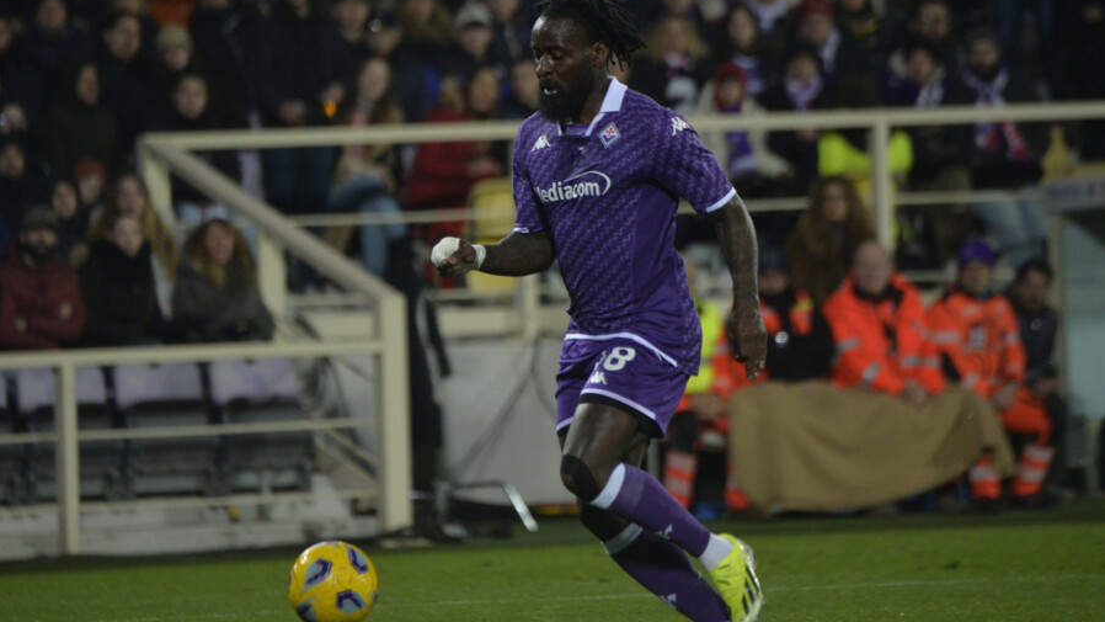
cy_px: 312
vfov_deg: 2.9
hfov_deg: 5.1
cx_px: 552
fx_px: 12305
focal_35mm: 420
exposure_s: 1/1000
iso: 2500
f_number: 5.6
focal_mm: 400
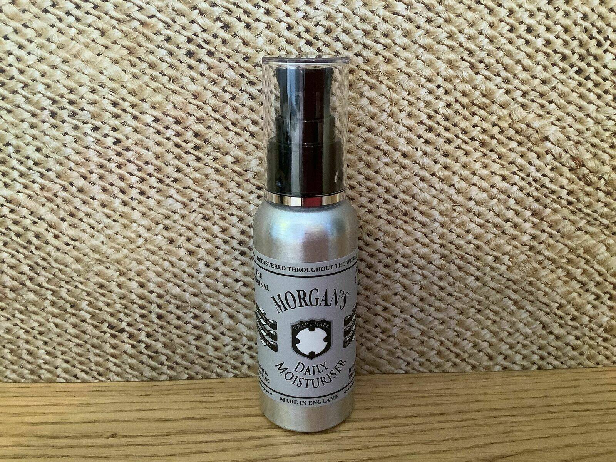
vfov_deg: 45.4
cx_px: 308
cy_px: 231
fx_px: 552
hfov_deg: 58.4
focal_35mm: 31
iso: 400
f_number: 2.4
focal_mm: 3.3
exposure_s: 1/25
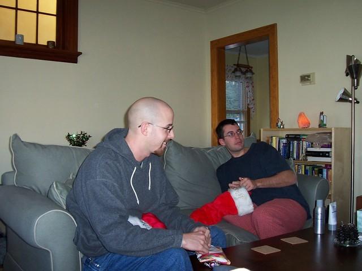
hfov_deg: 50.1
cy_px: 136
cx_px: 181
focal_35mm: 37
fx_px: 387
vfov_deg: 38.7
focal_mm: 5.6
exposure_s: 1/60
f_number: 2.8
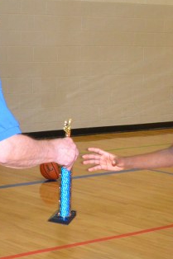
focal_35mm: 110
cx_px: 15
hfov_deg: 12.3
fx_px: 794
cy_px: 114
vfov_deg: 18.6
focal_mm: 18
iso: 1600
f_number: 8
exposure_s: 1/60
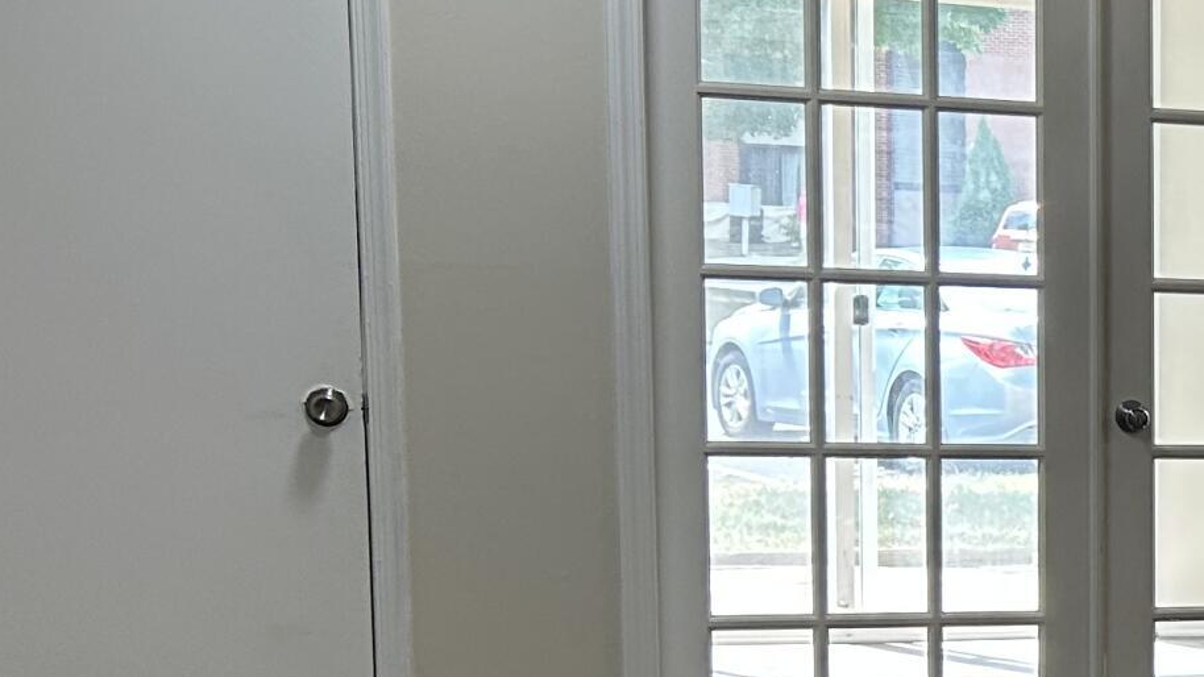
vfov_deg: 12.8
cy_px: 755
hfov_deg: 20.0
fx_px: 2969
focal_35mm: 93
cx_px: 1778
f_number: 1.5
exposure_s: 1/120
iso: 80
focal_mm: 5.7
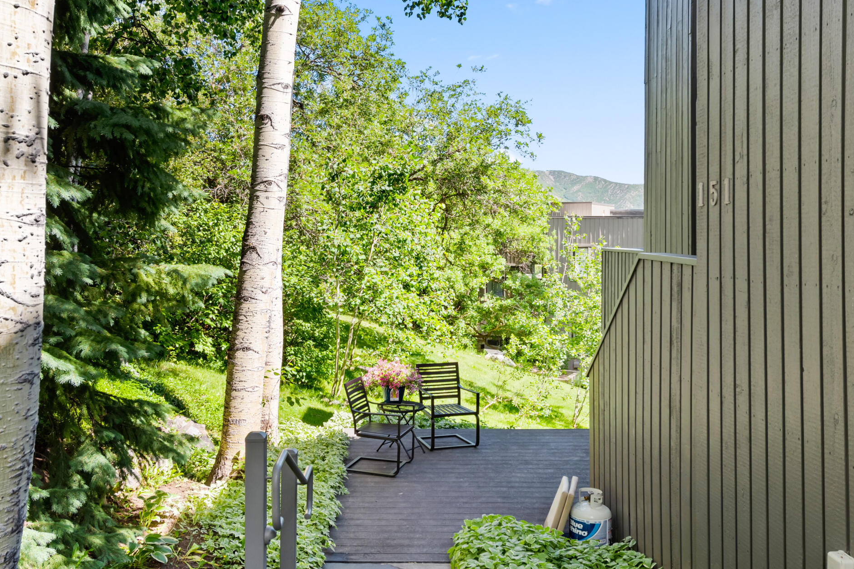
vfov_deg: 41.1
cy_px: 281
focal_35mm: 32
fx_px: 759
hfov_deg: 58.2
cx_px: 340
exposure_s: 1/60
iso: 400
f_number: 7.1
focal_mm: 20
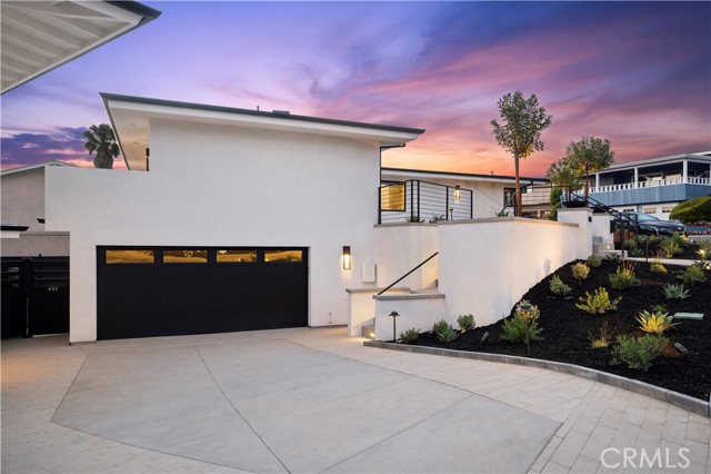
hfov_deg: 73.8
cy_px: 237
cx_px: 356
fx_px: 474
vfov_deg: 53.1
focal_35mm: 24
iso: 320
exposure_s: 1/20
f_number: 9
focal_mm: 24
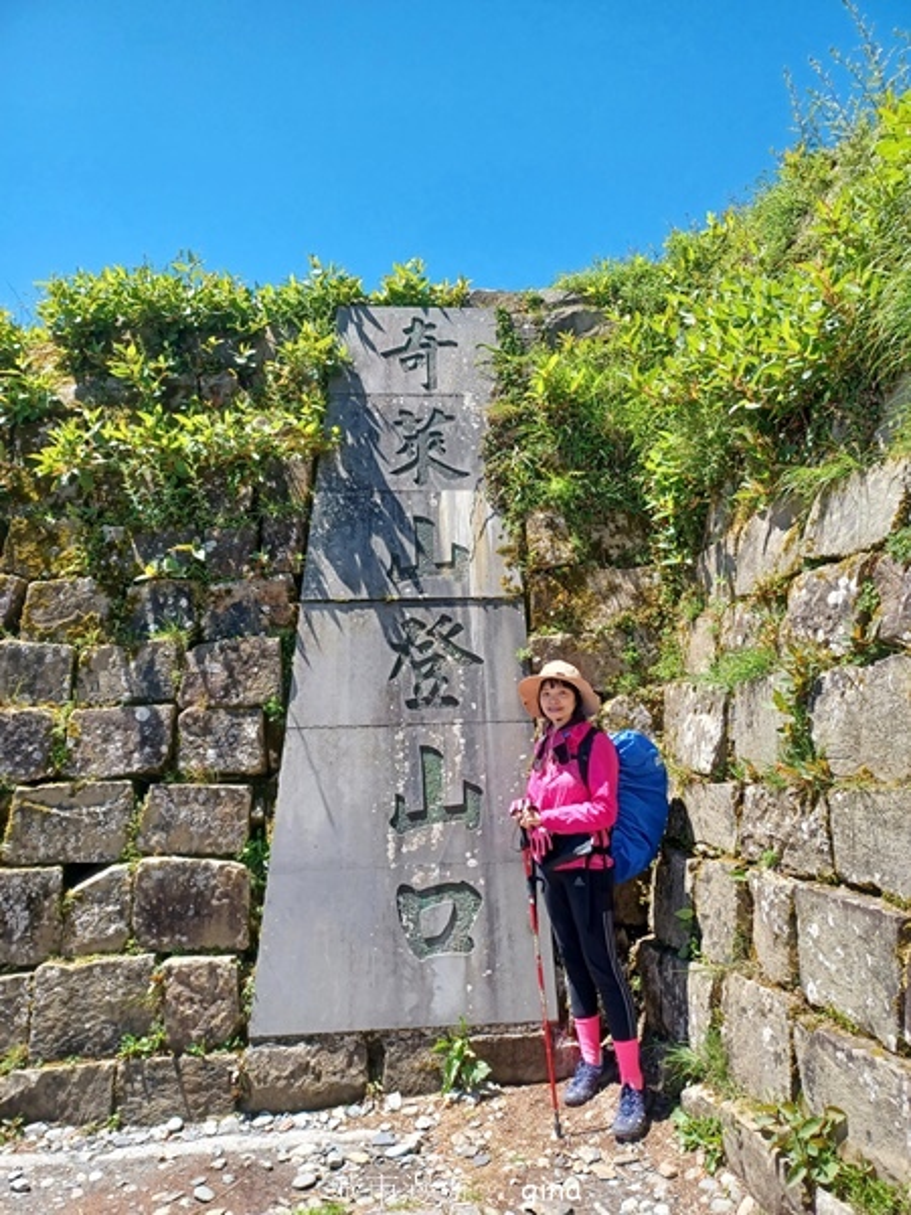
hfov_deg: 54.9
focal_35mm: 25
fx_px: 877
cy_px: 608
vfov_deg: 69.4
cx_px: 456
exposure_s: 1/184
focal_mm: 4.6
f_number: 1.8
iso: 32
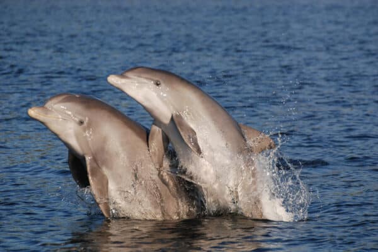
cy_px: 126
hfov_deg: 7.4
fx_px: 2914
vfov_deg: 5.0
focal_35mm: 278
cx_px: 189
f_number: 5.6
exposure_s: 1/2000
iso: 400
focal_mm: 185
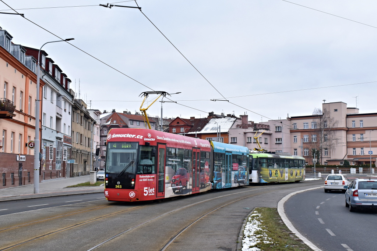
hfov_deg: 51.3
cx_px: 188
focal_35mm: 38
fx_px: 393
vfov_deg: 35.5
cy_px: 126
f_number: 7.1
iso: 320
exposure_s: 1/200
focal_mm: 25
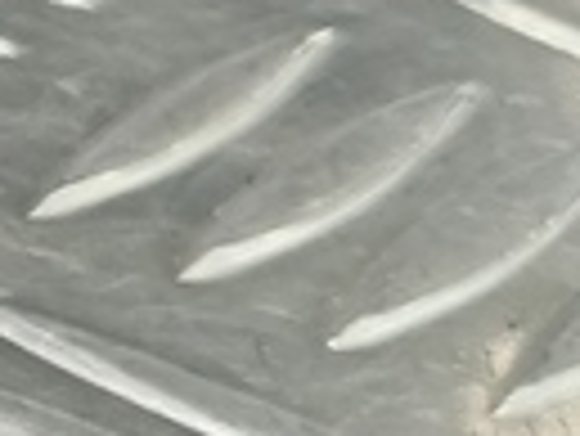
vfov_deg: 8.2
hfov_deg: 7.9
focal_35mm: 182
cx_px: -1592
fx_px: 3052
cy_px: 148
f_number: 1.6
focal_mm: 4.11
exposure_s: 1/50
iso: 154
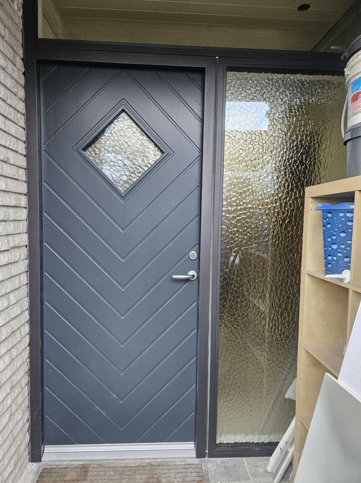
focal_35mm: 23
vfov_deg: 74.0
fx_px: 320
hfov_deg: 58.8
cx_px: 180
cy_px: 242
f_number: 1.8
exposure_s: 1/100
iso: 500
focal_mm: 5.4
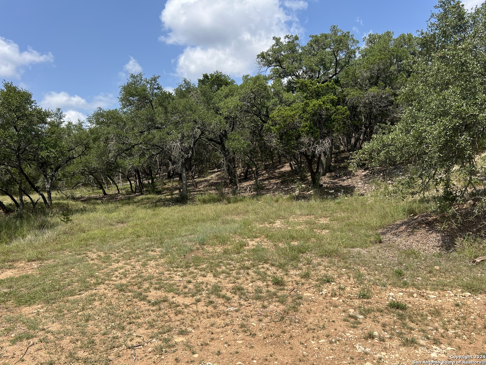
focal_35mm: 26
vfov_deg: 53.1
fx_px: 365
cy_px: 182
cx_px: 243
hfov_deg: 67.3
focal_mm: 5.7
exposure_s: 1/3831
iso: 50
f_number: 1.5
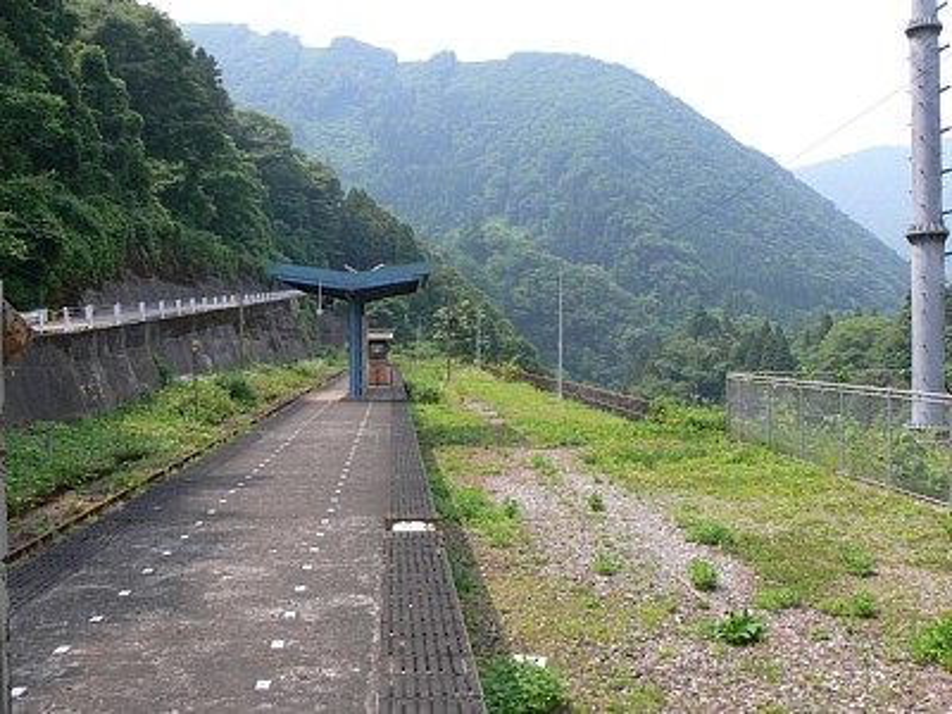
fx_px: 963
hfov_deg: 52.6
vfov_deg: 40.7
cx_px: 476
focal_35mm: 35
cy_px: 357
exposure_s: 1/160
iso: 80
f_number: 5.6
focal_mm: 7.4
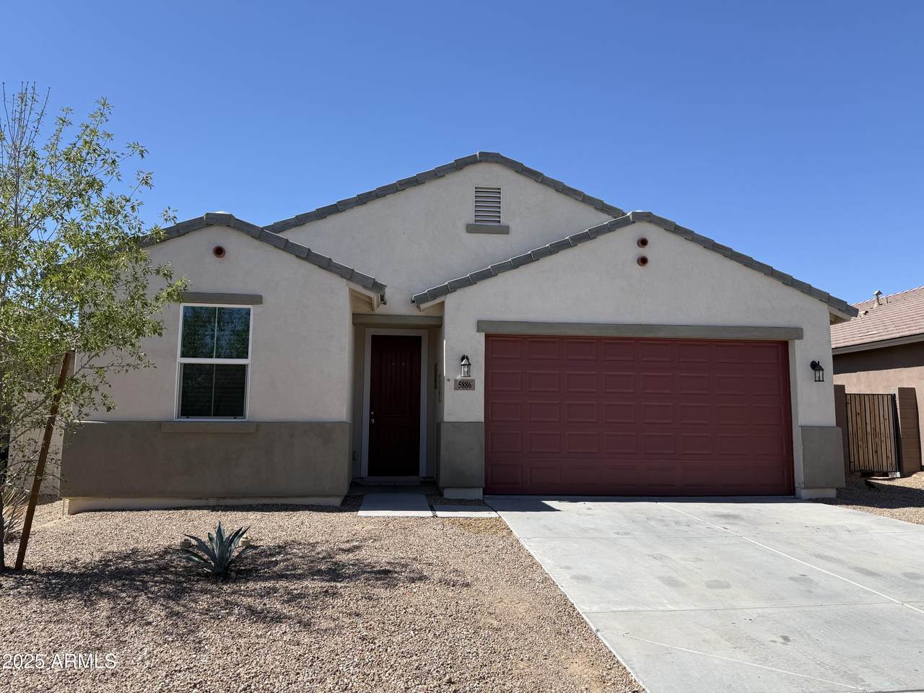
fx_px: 641
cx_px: 462
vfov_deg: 56.8
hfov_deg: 71.6
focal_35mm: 24
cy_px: 346
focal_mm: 6.76
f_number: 1.78
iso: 80
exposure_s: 1/4167
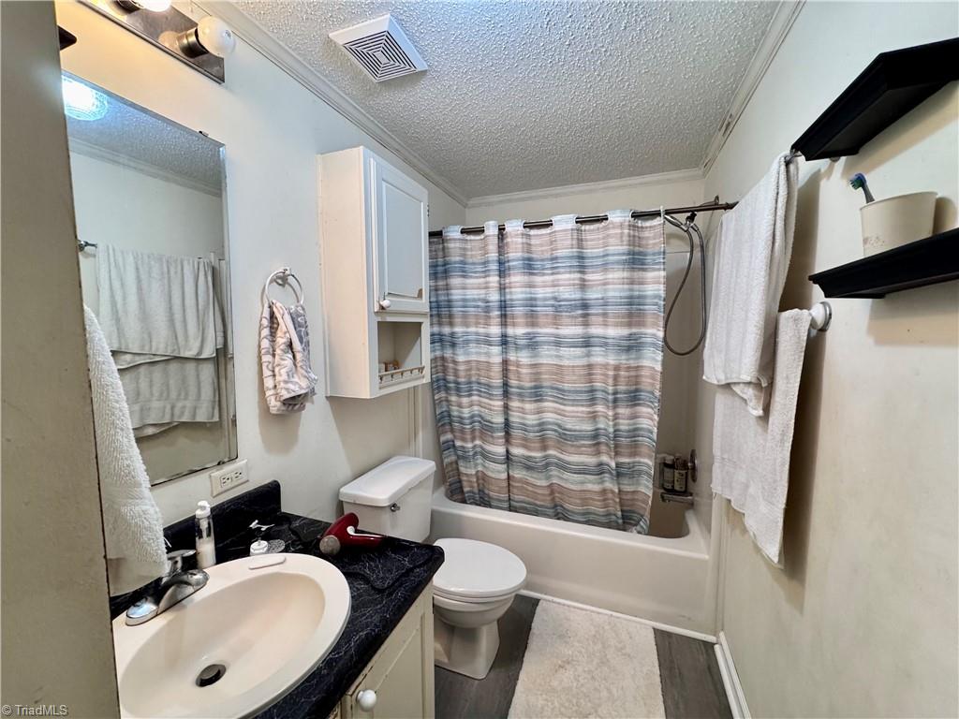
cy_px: 360
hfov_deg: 102.1
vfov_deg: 85.7
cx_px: 480
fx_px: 388
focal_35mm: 14
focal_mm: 2.22
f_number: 2.2
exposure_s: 1/120
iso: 320
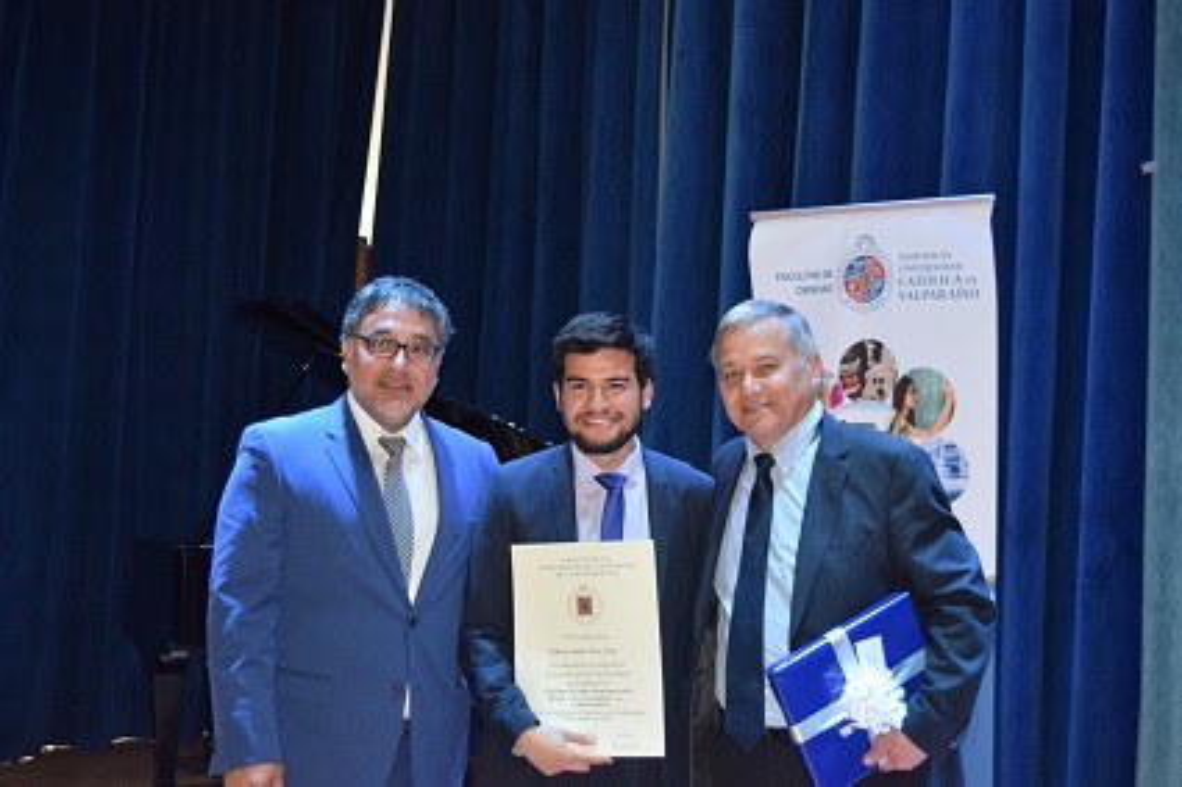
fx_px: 1723
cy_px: 394
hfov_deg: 37.9
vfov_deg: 25.7
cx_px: 591
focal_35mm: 52
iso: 1400
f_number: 4.5
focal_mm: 35
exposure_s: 1/60
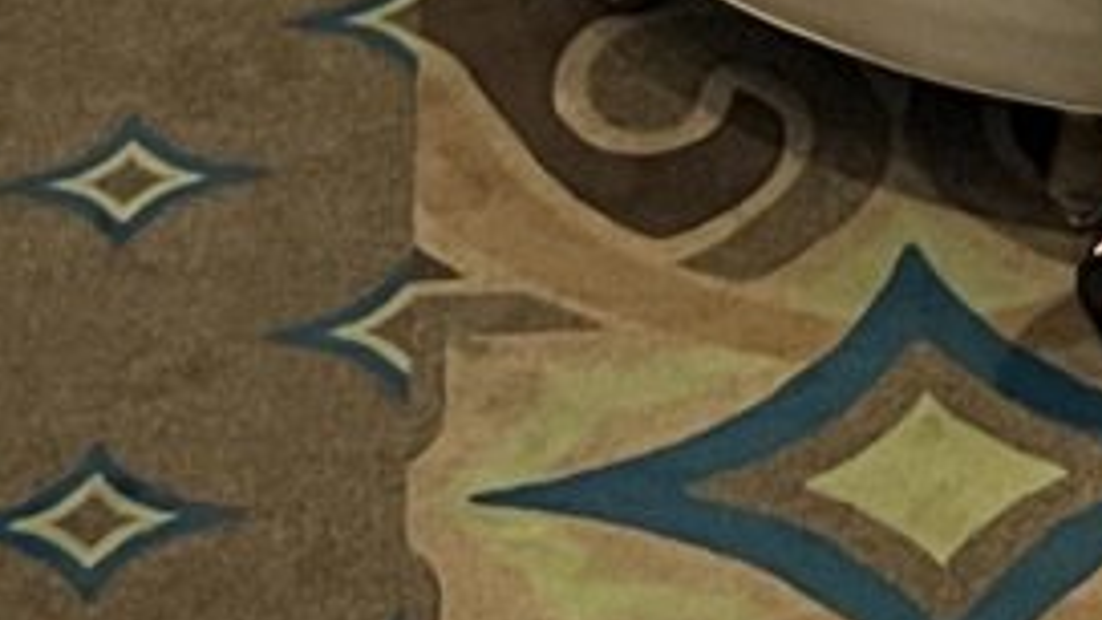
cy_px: -1767
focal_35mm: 213
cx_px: 1292
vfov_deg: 5.1
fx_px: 6224
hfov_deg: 10.0
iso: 500
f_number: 1.5
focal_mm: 5.7
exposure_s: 1/60
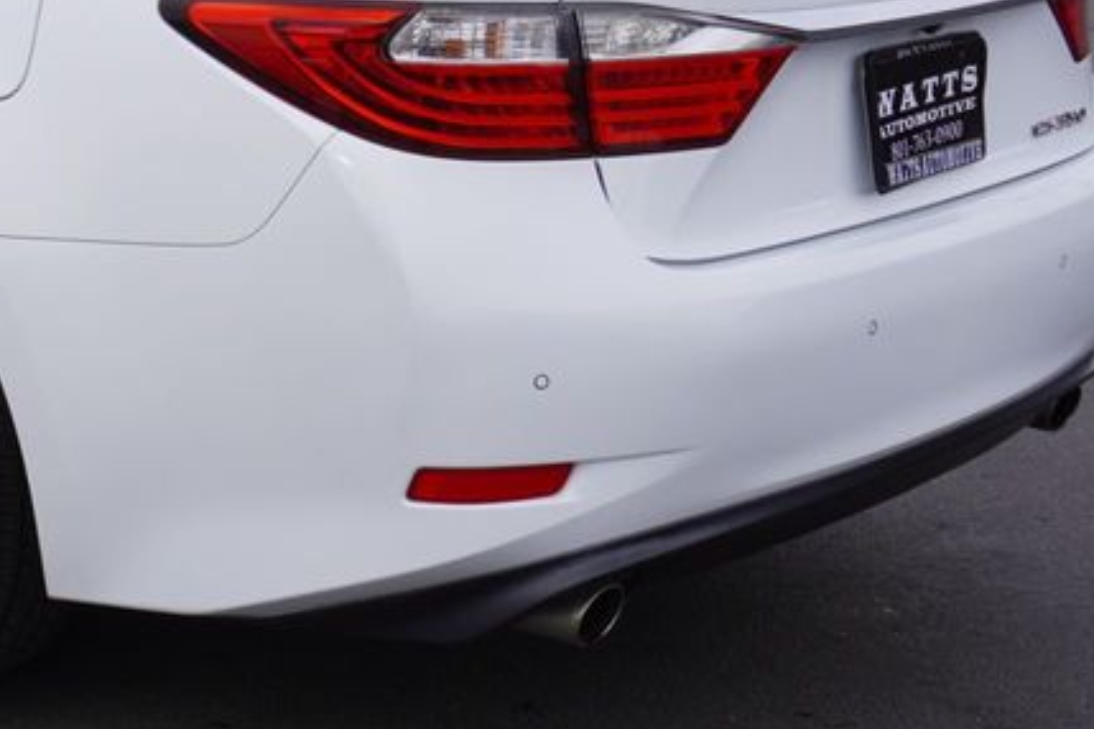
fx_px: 2613
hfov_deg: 22.6
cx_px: -43
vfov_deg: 15.8
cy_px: 199
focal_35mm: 86
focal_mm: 24
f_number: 9
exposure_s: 1/125
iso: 100
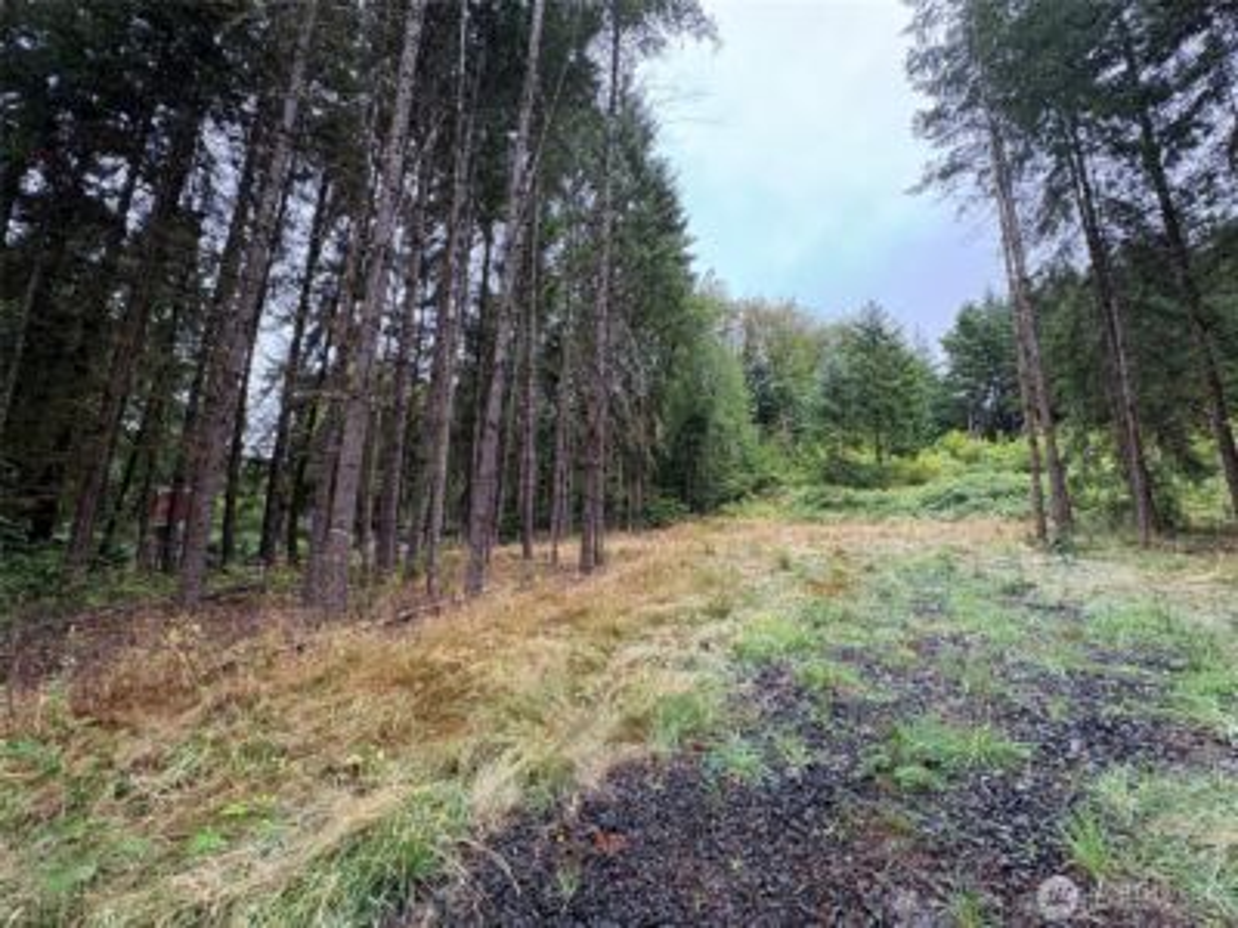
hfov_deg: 102.1
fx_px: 501
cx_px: 619
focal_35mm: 14
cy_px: 464
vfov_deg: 85.7
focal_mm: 2.22
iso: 50
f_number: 2.2
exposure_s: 1/119
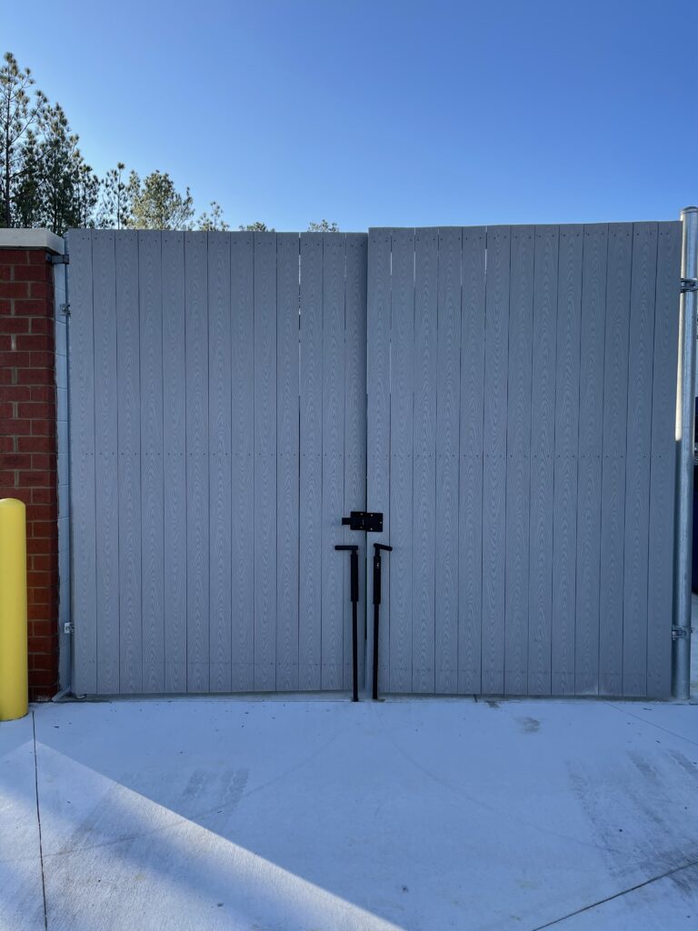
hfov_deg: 53.1
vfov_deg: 67.3
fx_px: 699
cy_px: 466
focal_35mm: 26
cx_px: 349
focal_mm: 5.1
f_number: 1.6
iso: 32
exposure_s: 1/1403
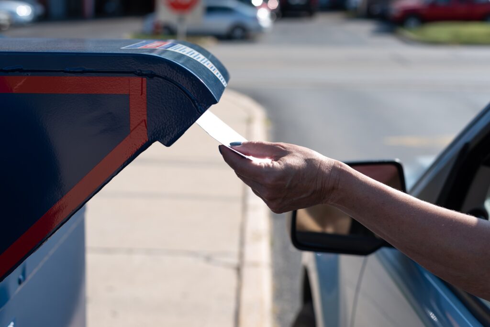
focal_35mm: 50
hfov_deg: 39.6
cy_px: 164
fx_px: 681
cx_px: 245
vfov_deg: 27.0
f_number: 3.5
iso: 100
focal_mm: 50
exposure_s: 1/640
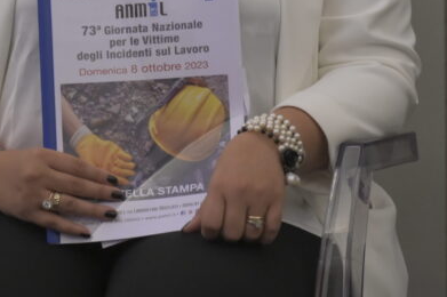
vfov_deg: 4.4
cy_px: -91
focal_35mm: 314
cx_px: 165
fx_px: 3895
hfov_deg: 6.6
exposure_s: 1/320
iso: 4000
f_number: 5.6
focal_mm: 120
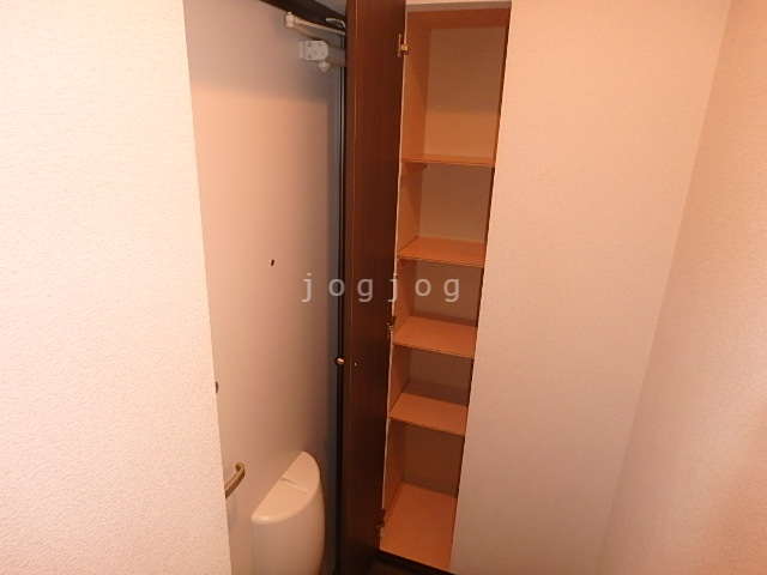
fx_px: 465
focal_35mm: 21
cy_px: 288
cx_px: 384
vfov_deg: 63.4
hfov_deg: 79.0
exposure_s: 1/30
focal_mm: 3.7
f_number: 3.5
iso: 400
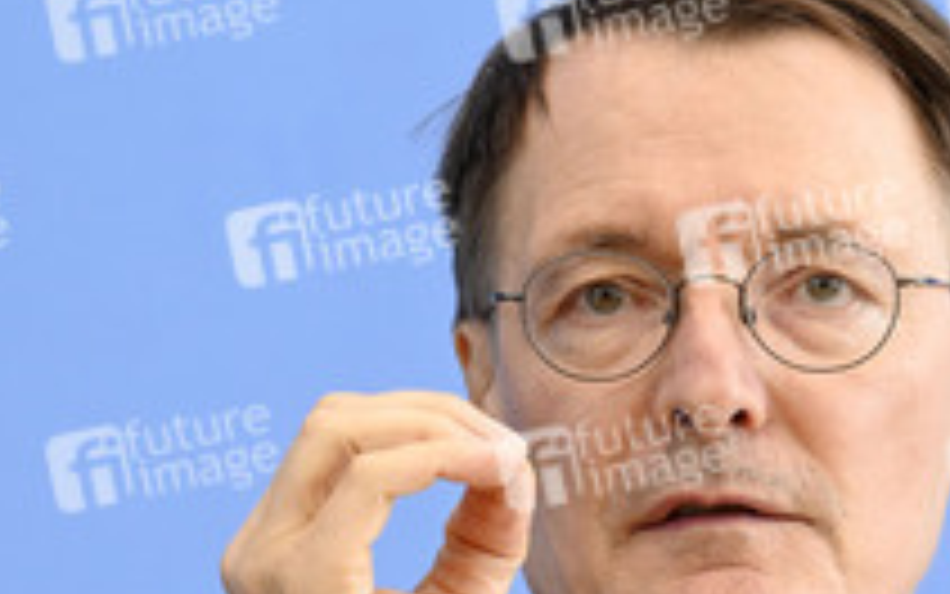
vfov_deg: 4.0
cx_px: 673
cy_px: 572
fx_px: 8443
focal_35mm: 326
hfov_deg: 6.4
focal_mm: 150
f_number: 7.1
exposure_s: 1/500
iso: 4000
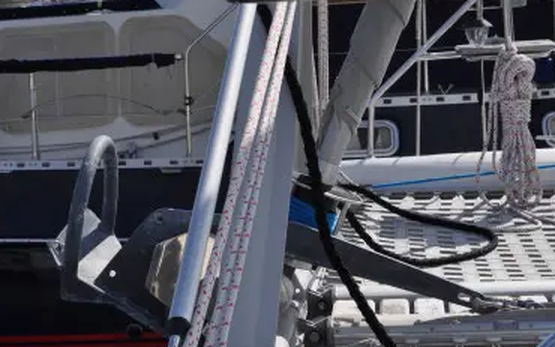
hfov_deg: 21.9
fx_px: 1436
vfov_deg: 13.7
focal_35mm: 95
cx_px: 253
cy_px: 285
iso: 200
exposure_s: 1/500
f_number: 11
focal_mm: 36
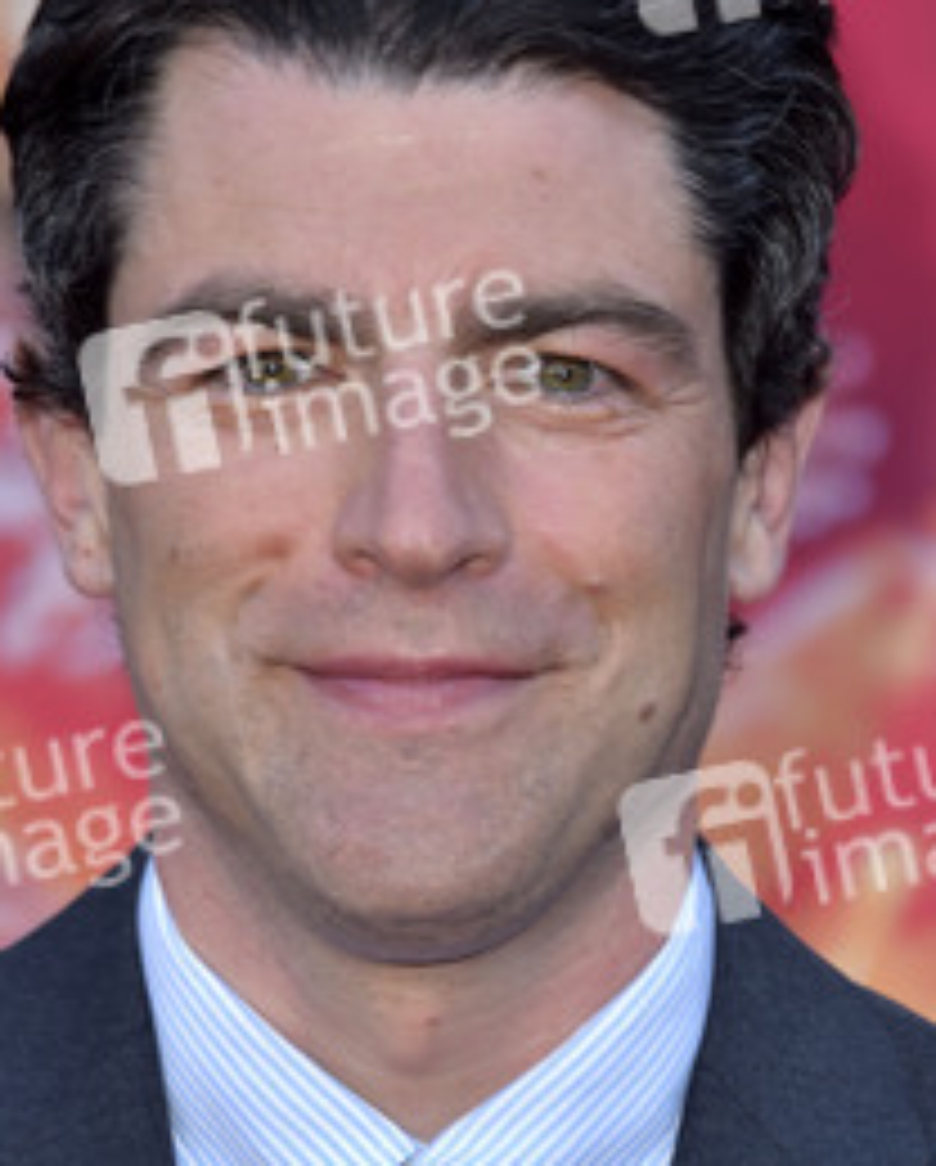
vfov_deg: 6.4
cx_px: 443
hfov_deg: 5.1
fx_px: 10502
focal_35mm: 304
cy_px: 603
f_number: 6.3
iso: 400
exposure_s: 1/250
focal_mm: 210
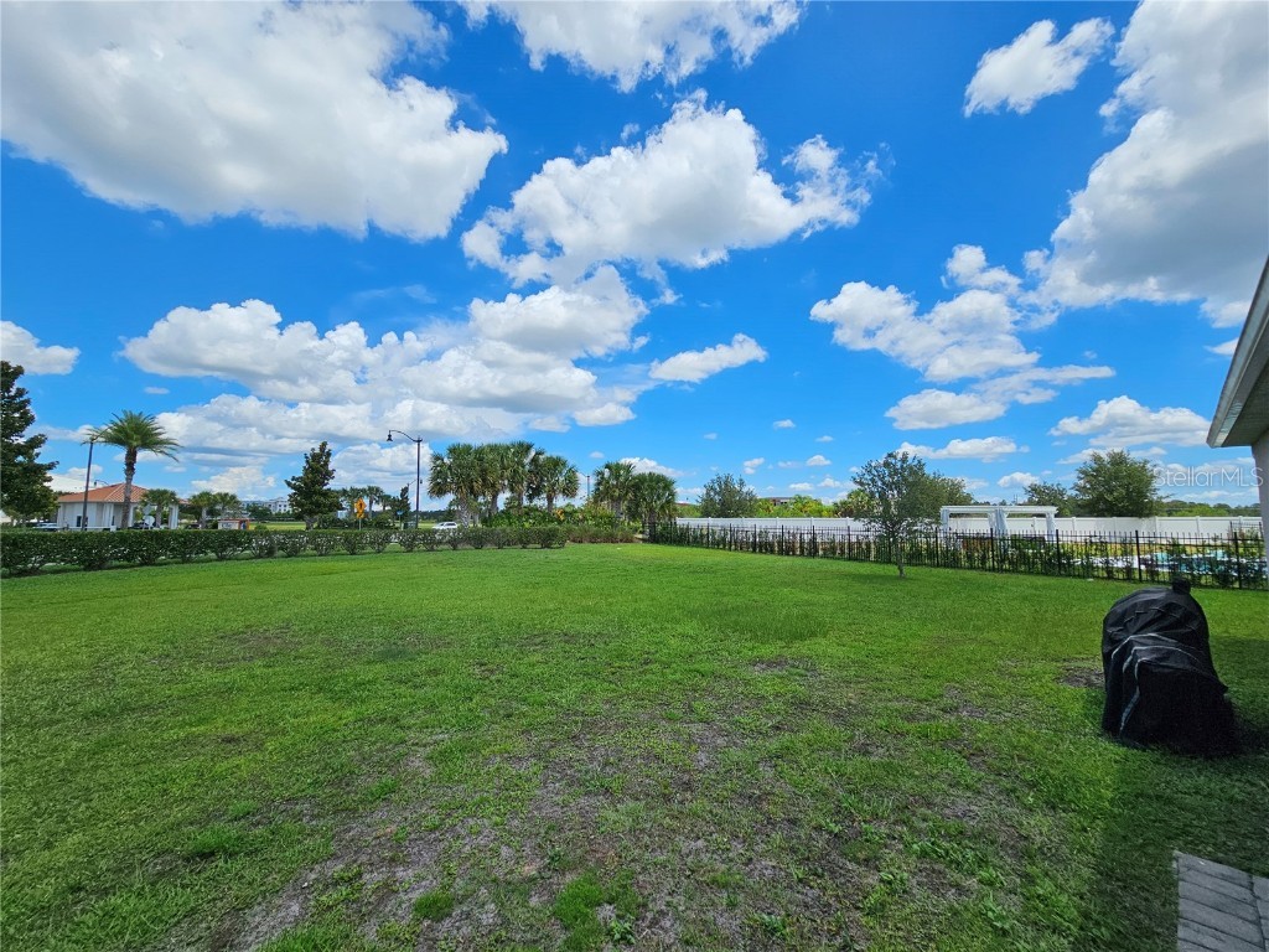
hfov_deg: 106.2
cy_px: 476
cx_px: 634
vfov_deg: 89.9
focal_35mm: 13
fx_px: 477
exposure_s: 1/4176
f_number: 2.2
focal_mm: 2.2
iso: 50
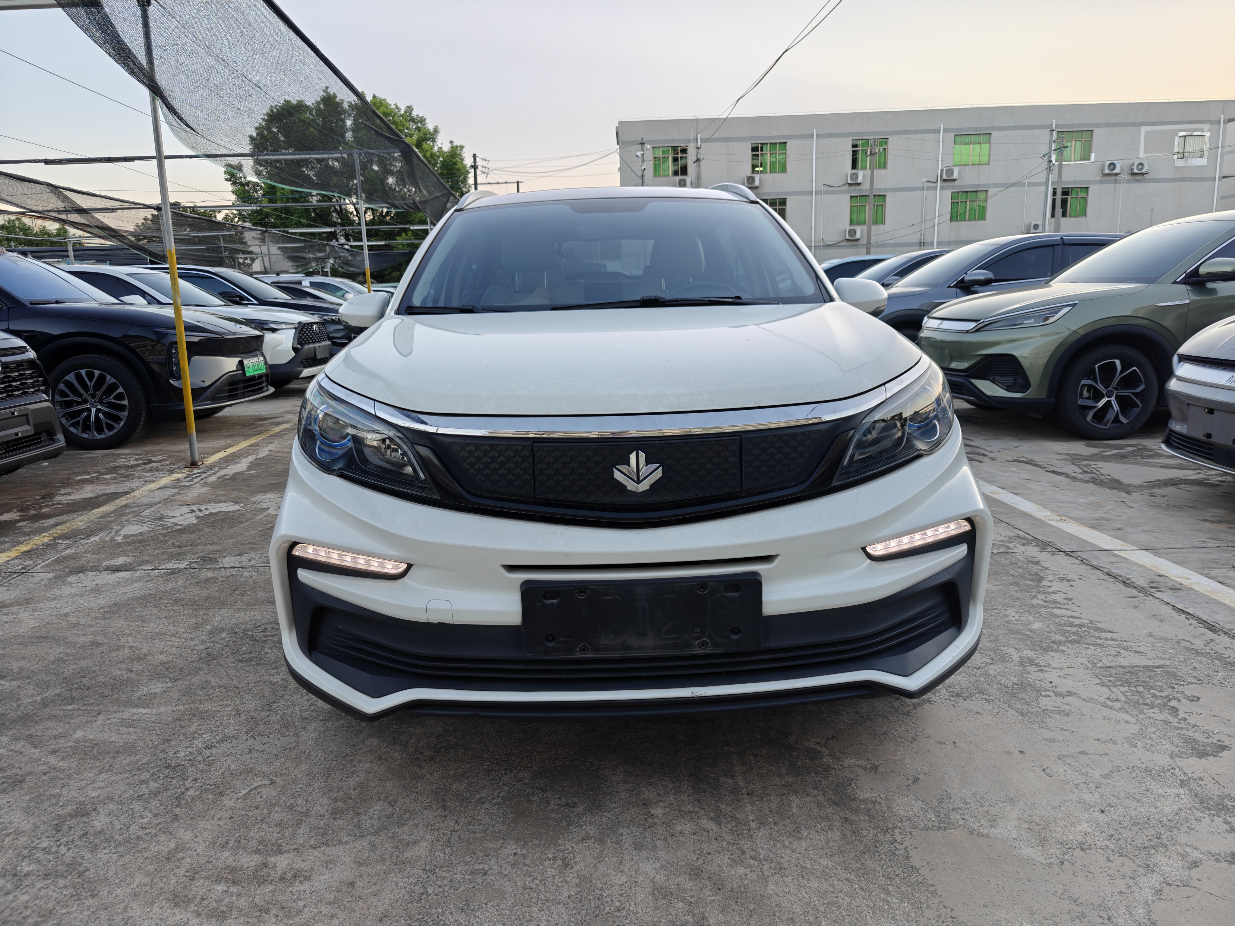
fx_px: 821
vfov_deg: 58.9
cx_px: 618
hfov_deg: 73.9
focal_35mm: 23
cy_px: 463
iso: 50
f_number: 1.6
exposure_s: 1/84
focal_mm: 6.06
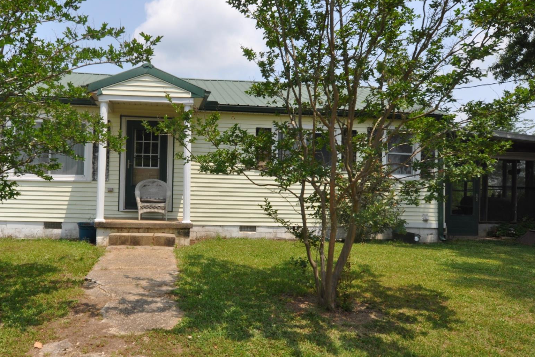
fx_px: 416
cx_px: 199
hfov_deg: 64.5
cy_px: 188
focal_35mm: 28
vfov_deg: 46.4
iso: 200
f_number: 9
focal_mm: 14
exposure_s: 1/320
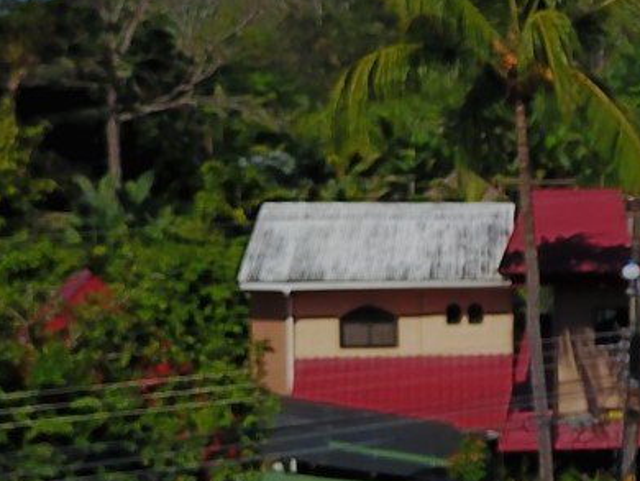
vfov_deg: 15.4
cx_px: 891
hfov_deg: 18.6
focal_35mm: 96
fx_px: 1776
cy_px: 250
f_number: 2.2
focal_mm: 4.7
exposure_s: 1/4098
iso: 100
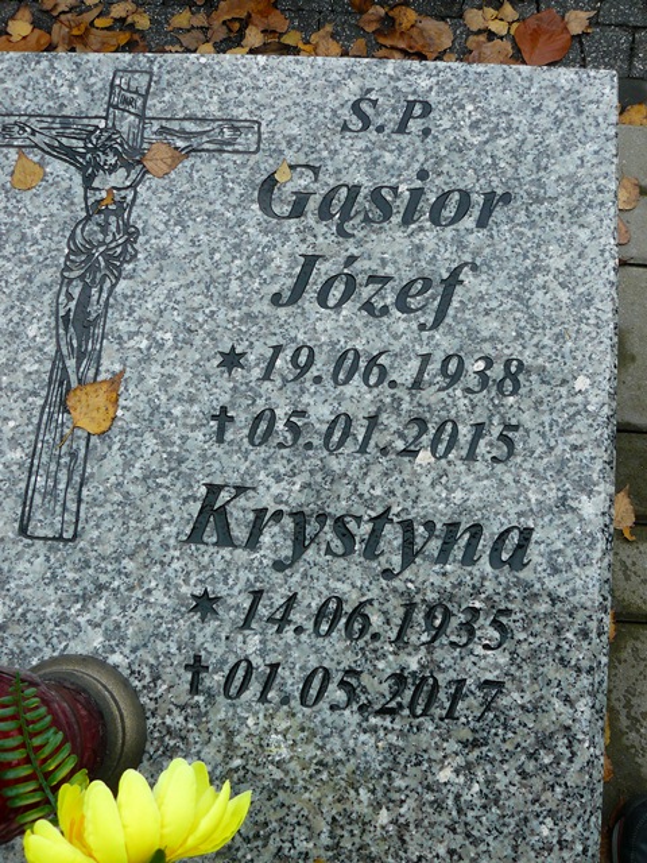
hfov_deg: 39.7
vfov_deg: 51.4
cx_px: 324
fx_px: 897
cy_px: 432
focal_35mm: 36
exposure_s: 1/125
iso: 100
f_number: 3.2
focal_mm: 6
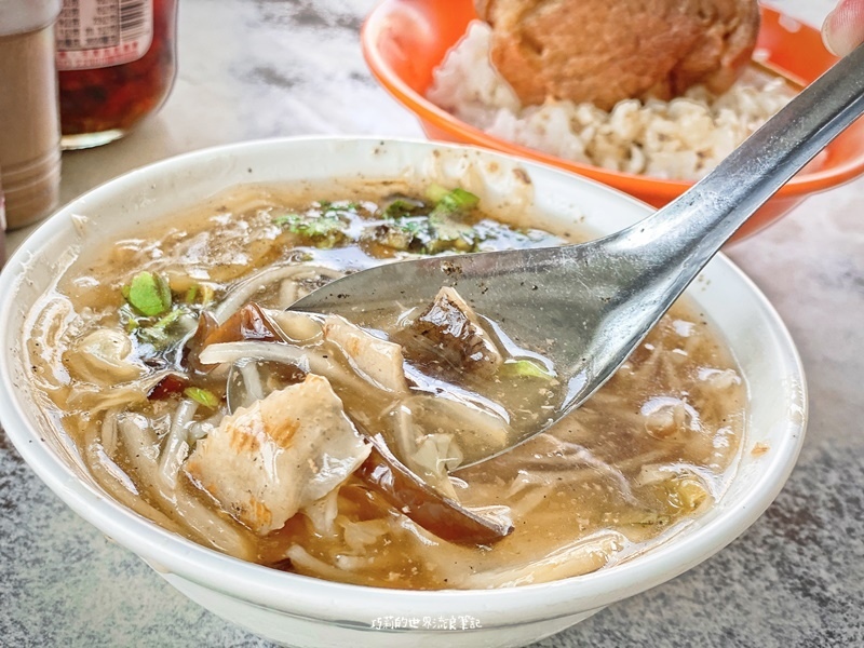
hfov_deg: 36.8
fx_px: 1298
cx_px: 432
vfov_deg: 28.0
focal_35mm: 52
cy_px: 324
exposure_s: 1/120
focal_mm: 6
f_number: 2
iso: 40
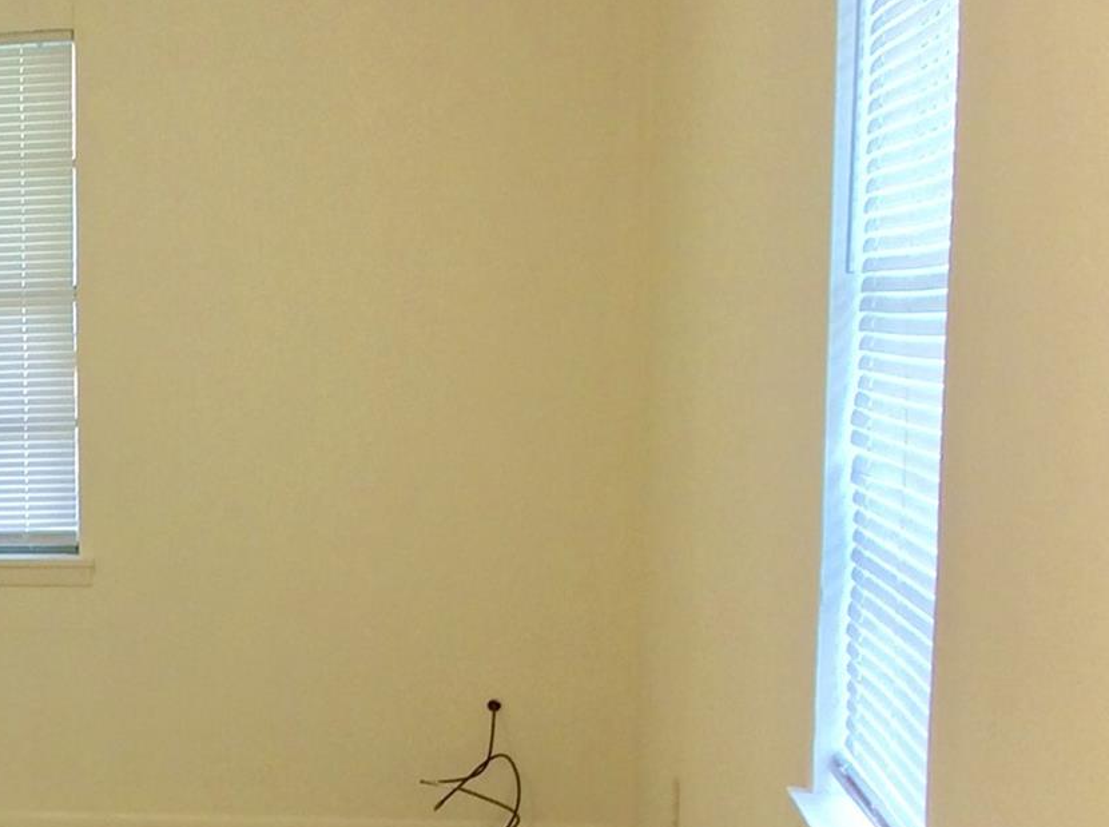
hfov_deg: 23.2
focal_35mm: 79
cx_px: -120
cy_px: 671
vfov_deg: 18.4
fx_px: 2526
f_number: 2.4
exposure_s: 1/30
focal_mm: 3.3
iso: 40
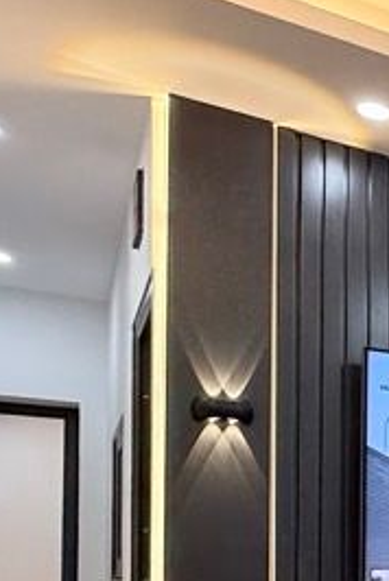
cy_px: 550
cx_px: 763
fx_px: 905
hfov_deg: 17.7
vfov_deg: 33.3
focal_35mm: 56
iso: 160
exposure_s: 1/100
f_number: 2.2
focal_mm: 2.22
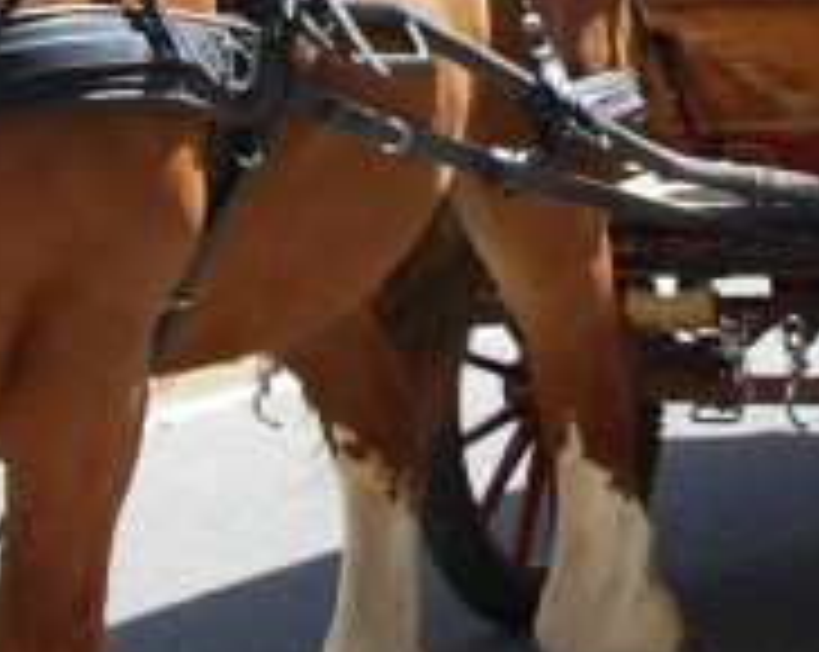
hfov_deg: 8.7
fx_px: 5372
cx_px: 713
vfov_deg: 6.8
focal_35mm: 222
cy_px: -531
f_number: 9
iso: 400
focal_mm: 32
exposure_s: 1/320
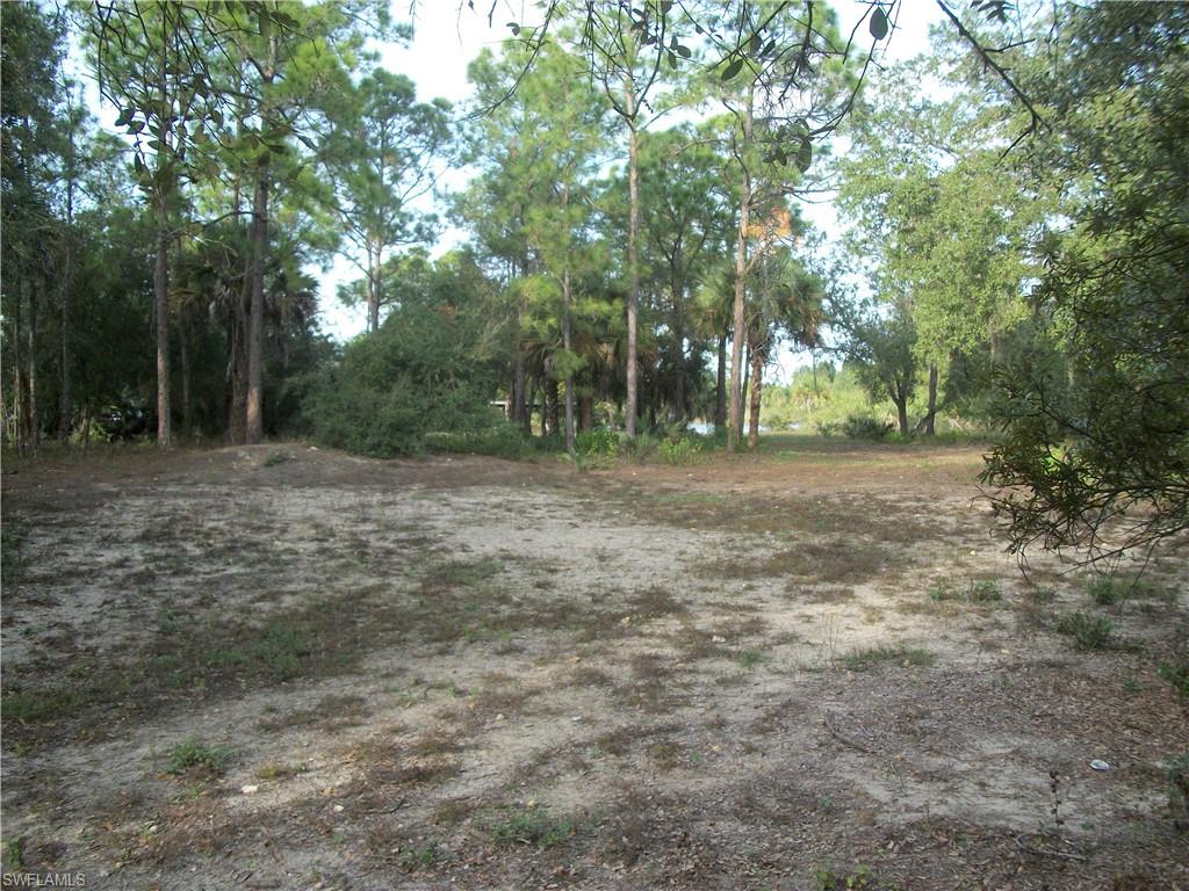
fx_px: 1099
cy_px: 446
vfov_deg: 44.2
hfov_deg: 56.8
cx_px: 594
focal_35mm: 32
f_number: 2.9
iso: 80
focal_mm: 5.7
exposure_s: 1/250
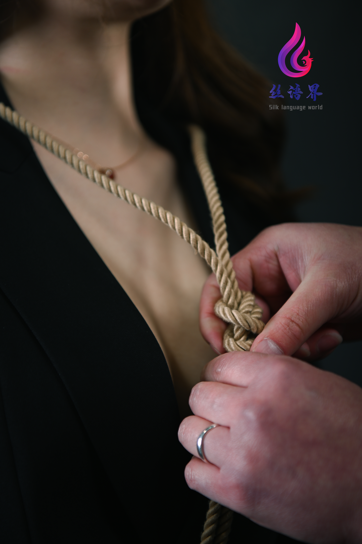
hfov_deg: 19.5
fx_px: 1056
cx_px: 181
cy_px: 272
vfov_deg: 28.8
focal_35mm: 70
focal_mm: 70
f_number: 2.8
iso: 100
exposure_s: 1/160
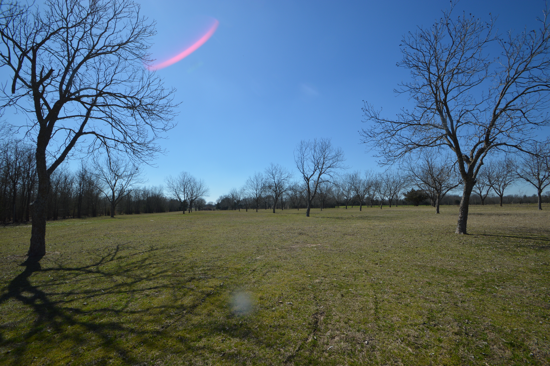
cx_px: 275
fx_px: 229
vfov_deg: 77.2
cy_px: 183
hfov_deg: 100.4
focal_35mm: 15
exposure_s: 1/400
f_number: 9
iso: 100
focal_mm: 10
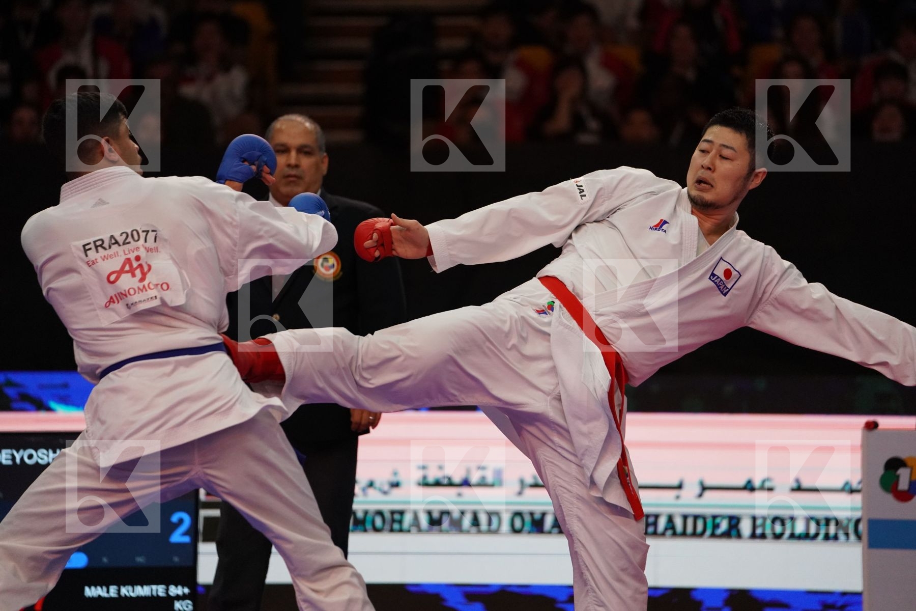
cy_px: 306
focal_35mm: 200
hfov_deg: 10.3
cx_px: 458
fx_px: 5088
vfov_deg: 6.9
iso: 4000
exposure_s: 1/1000
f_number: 2.8
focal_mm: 200
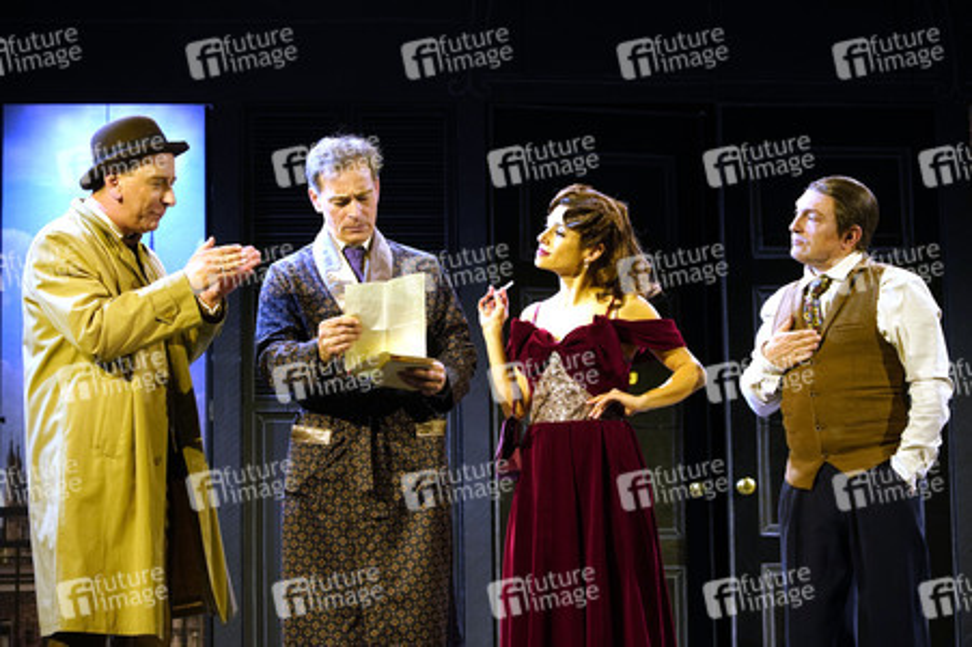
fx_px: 2563
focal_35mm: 95
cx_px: 486
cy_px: 324
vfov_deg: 14.4
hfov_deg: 21.5
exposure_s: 1/160
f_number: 4.5
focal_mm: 95
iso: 1600
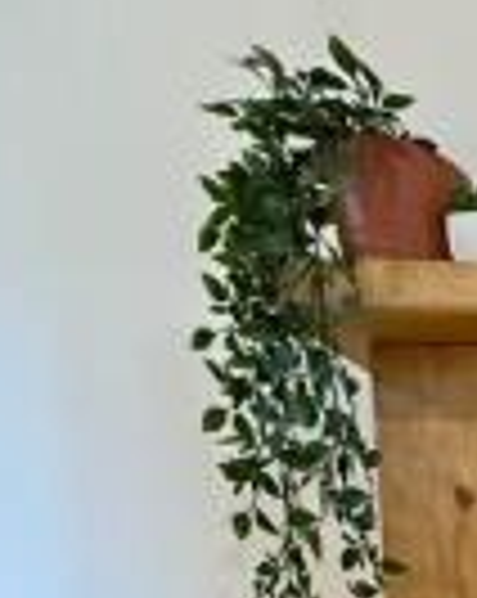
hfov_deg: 16.4
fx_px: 1061
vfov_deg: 24.9
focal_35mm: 60
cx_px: 1046
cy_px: 875
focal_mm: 2.22
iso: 800
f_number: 2.2
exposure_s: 1/50
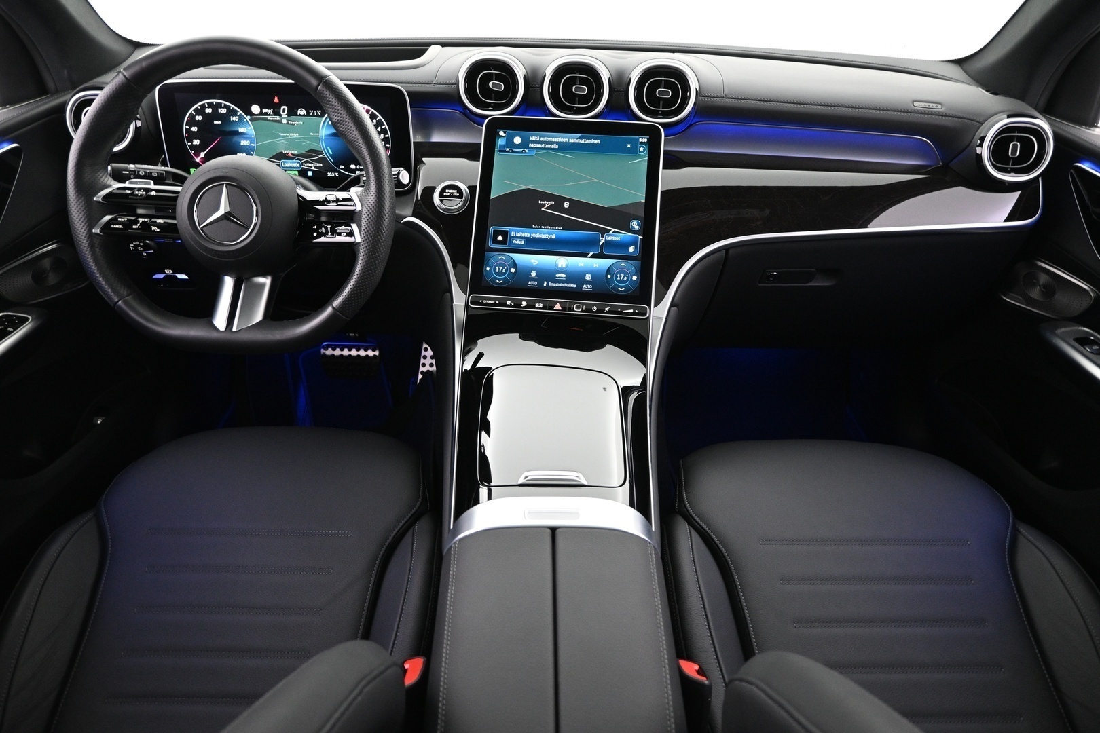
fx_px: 733
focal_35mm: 24
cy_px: 366
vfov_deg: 53.1
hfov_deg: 73.7
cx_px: 550
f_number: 3.5
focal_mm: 16
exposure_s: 1/15
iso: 1600
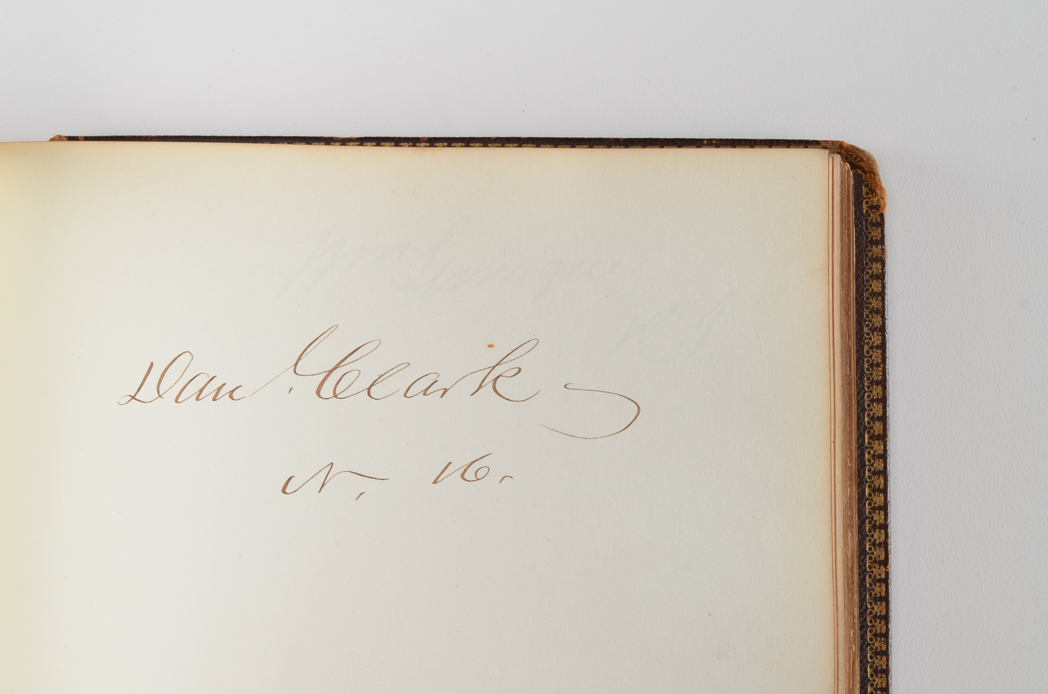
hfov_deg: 32.0
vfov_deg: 21.5
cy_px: 347
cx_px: 524
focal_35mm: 63
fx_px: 1830
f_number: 9
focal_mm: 42
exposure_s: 1/100
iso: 100
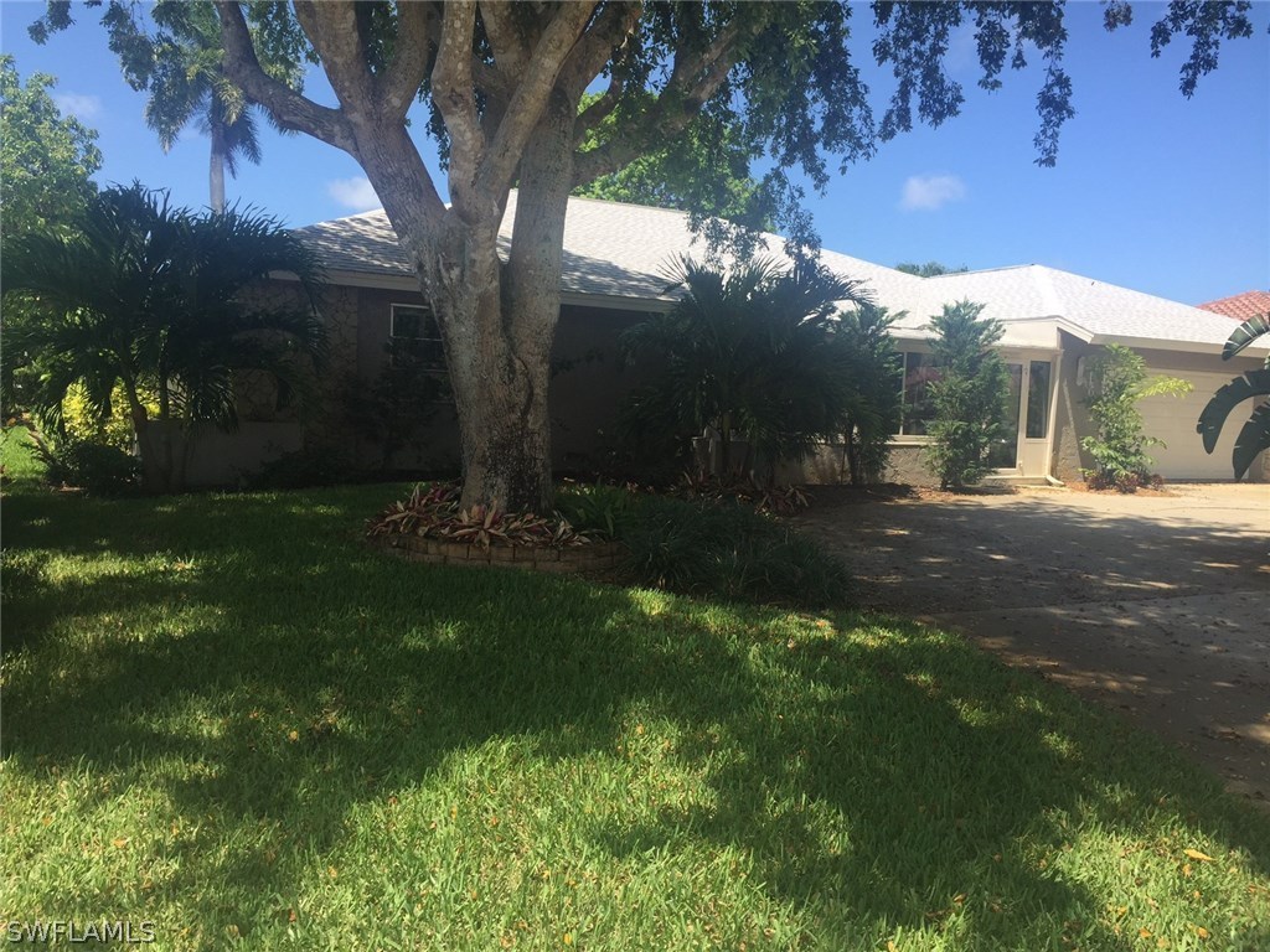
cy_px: 476
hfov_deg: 61.7
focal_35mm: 29
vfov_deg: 48.2
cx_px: 635
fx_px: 1064
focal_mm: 4.15
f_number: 2.2
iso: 32
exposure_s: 1/1068
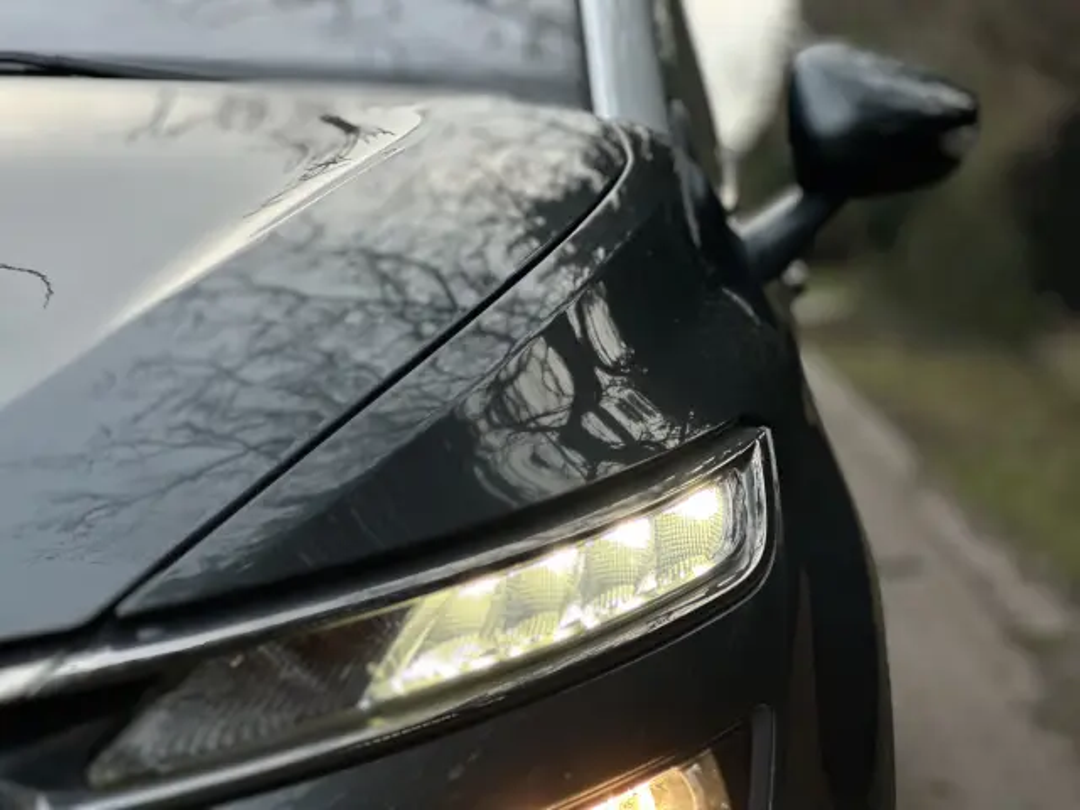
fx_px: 2402
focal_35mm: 77
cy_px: 405
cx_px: 540
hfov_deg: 25.3
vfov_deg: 19.1
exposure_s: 1/100
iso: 160
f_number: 2.8
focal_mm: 9
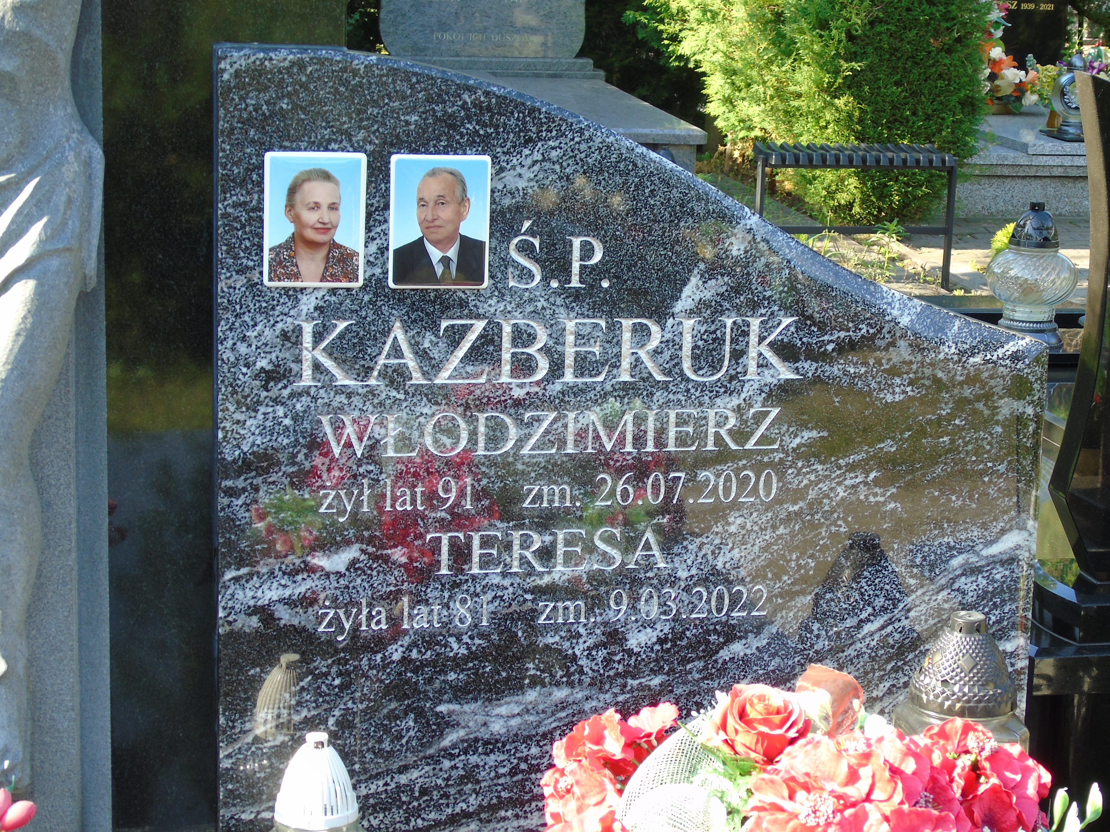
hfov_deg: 27.0
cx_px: 599
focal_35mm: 72
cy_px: 450
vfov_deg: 20.4
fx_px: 2309
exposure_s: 1/60
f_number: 4.5
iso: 80
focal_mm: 11
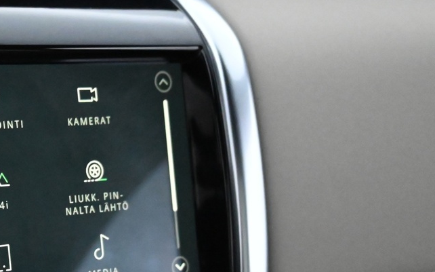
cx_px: -88
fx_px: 869
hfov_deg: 25.3
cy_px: 241
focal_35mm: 73
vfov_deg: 17.5
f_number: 3.8
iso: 6400
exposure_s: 1/80
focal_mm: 19
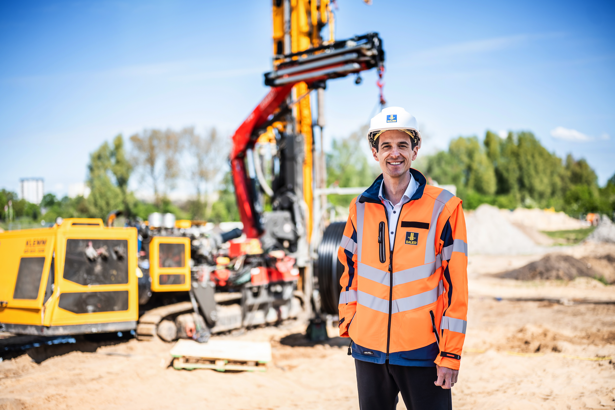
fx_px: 854
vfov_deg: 27.0
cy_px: 205
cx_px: 308
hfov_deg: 39.6
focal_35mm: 50
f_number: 1.8
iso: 100
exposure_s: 1/2000
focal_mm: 50
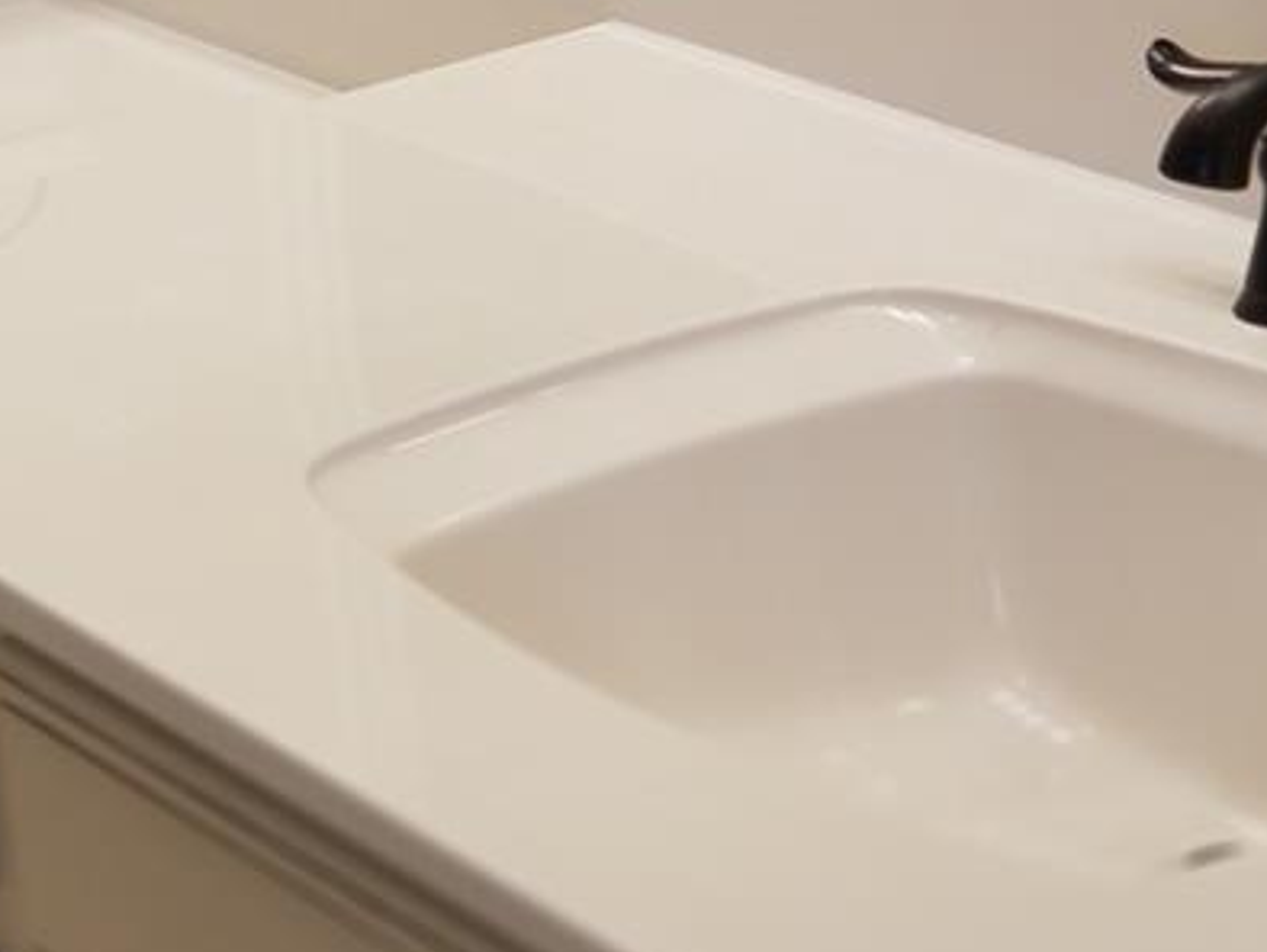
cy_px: 254
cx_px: 228
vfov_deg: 11.0
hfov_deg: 14.5
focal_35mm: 135
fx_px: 4944
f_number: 2.4
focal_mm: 6
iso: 32
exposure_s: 1/30
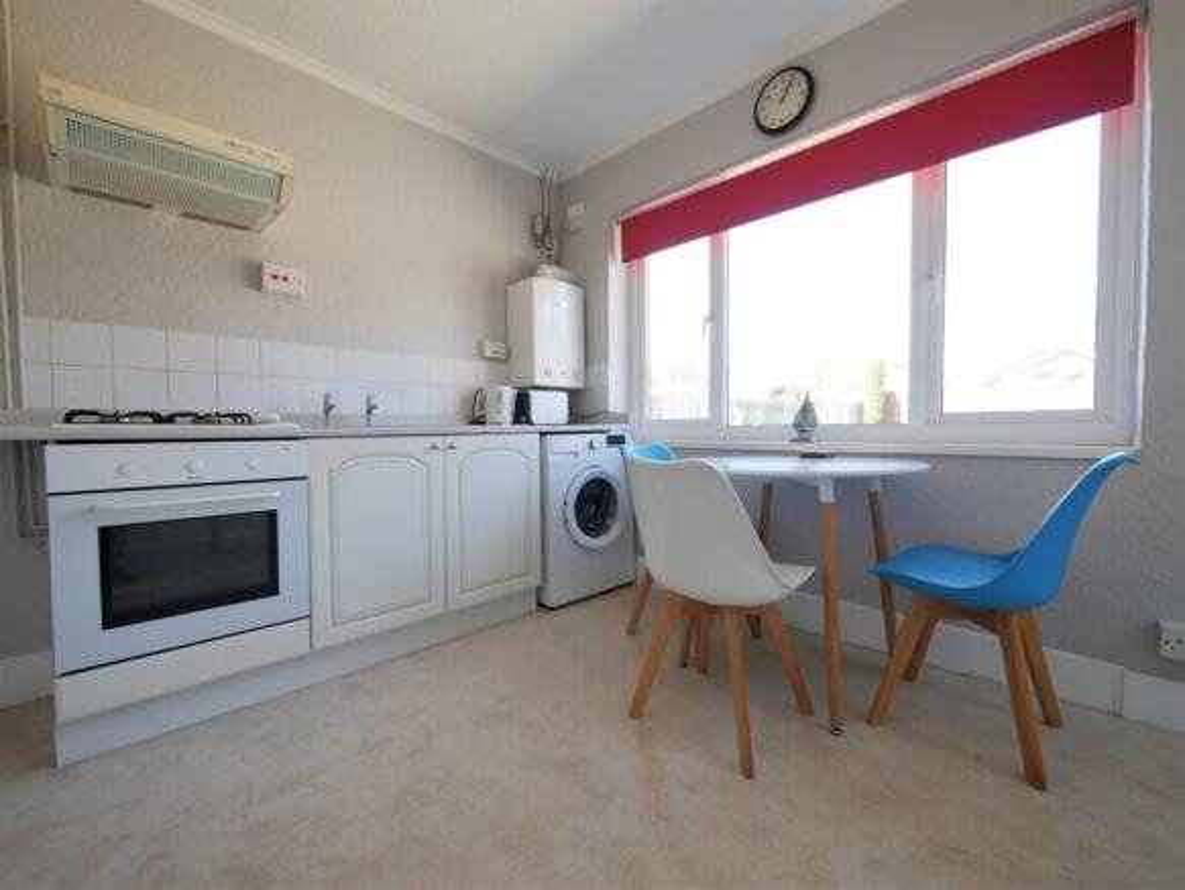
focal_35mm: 14
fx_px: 479
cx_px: 592
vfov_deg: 85.7
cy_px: 445
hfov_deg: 102.0
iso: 320
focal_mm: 7
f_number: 4
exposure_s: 1/60
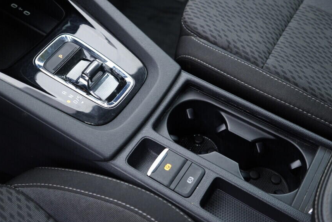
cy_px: 101
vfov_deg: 31.2
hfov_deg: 45.3
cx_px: 144
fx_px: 397
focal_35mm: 43
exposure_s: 1/40
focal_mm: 24
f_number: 2.8
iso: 250
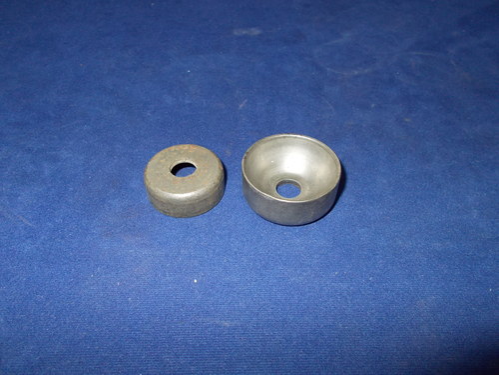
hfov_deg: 67.3
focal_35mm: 26
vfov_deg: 53.1
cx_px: 250
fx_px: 375
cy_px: 188
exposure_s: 1/25
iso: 200
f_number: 3.2
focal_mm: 4.6
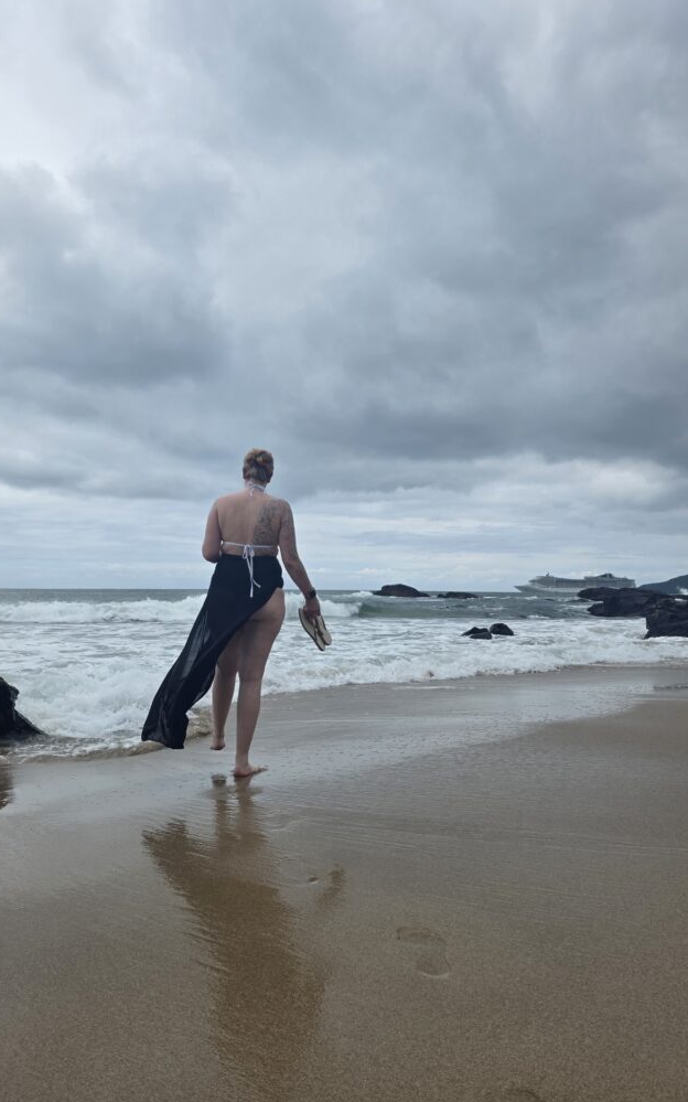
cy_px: 542
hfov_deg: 49.1
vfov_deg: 72.6
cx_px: 289
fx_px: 750
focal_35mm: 25
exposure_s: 1/7944
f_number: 1.7
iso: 64
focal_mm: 6.3
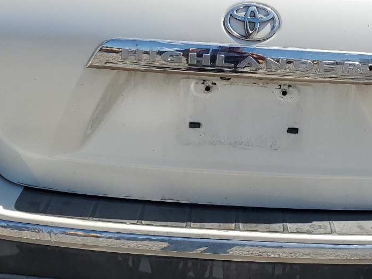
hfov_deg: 31.9
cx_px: 252
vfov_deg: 24.2
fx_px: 645
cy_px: 77
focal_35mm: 60
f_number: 1.5
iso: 50
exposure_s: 1/3333
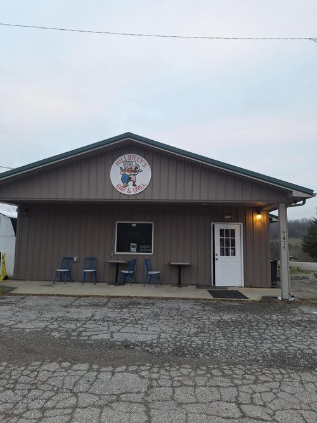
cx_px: 158
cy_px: 212
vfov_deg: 73.9
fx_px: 281
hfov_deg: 58.9
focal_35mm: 23
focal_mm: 5.54
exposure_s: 1/60
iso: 64
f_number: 1.8
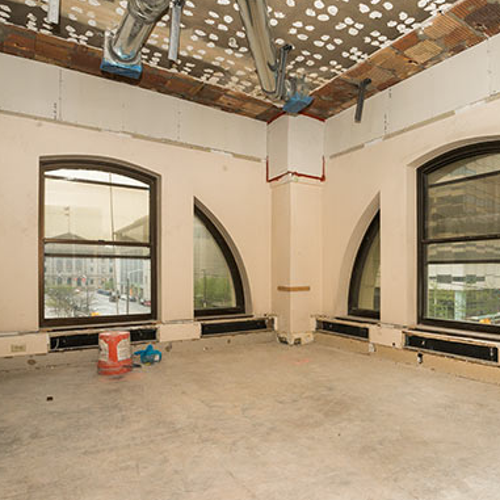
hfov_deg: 67.3
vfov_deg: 69.6
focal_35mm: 22
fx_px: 360
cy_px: 249
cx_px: 343
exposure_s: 1/180
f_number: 11
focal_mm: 17
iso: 800
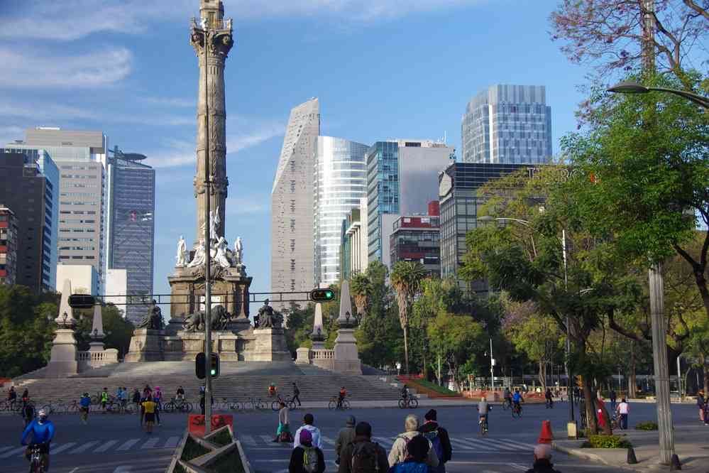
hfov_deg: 37.9
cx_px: 354
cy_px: 236
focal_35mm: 52
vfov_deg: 25.8
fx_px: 1034
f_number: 7.1
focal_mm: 35
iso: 200
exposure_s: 1/60
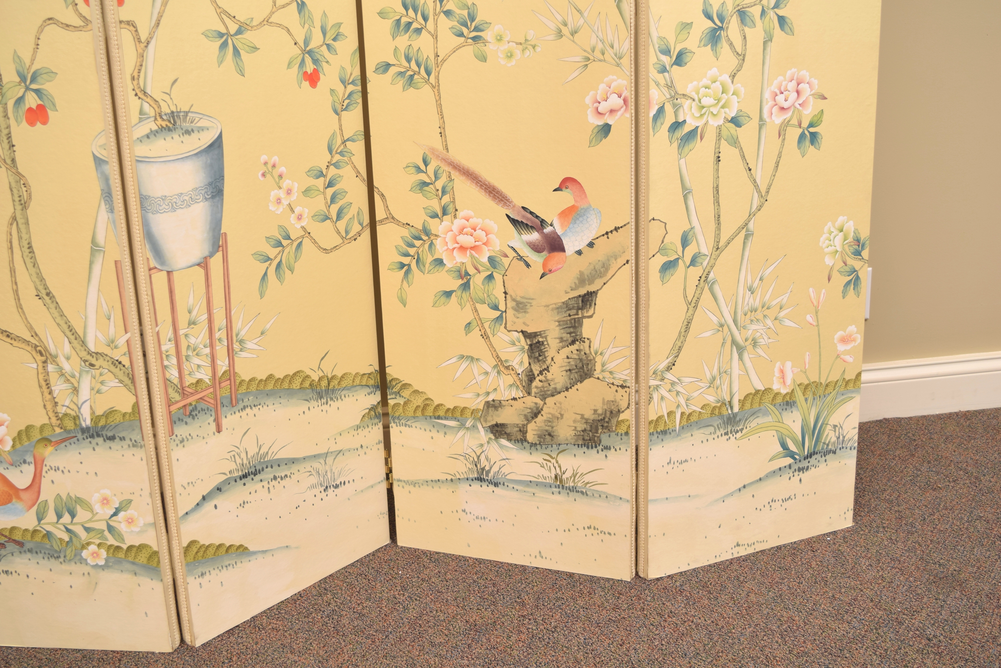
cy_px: 334
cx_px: 500
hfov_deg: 47.9
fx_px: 1126
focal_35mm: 40
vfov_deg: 33.0
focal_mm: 27
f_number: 5.6
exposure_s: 1/60
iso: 100
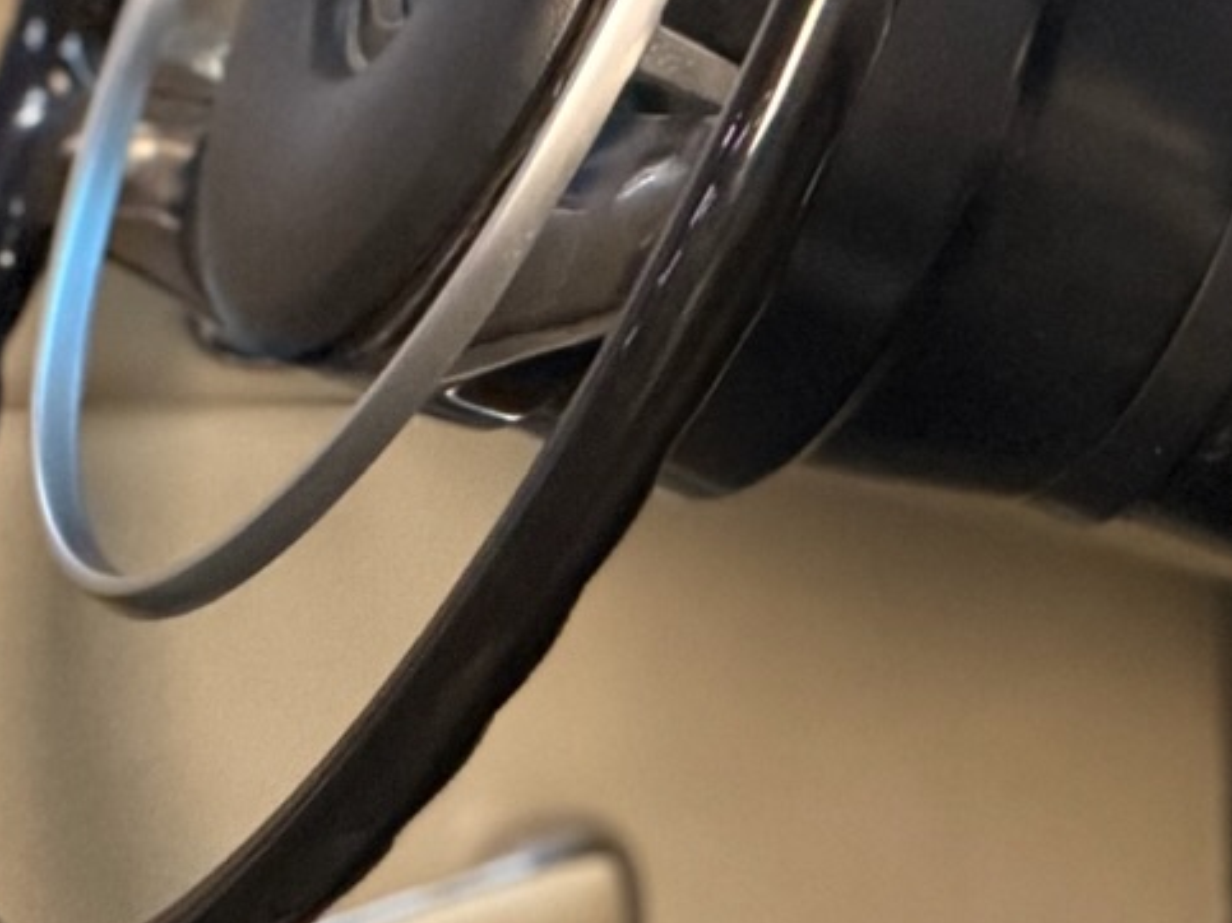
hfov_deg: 4.7
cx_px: 1597
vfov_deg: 3.5
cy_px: 515
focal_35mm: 424
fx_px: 15087
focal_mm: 16.89
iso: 1000
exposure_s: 1/33
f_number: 2.8
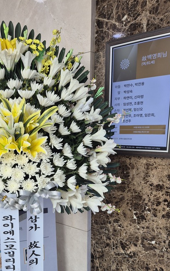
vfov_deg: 55.7
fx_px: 252
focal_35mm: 34
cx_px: 30
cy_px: 178
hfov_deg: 35.8
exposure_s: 1/120
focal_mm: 5.4
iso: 32
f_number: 1.8
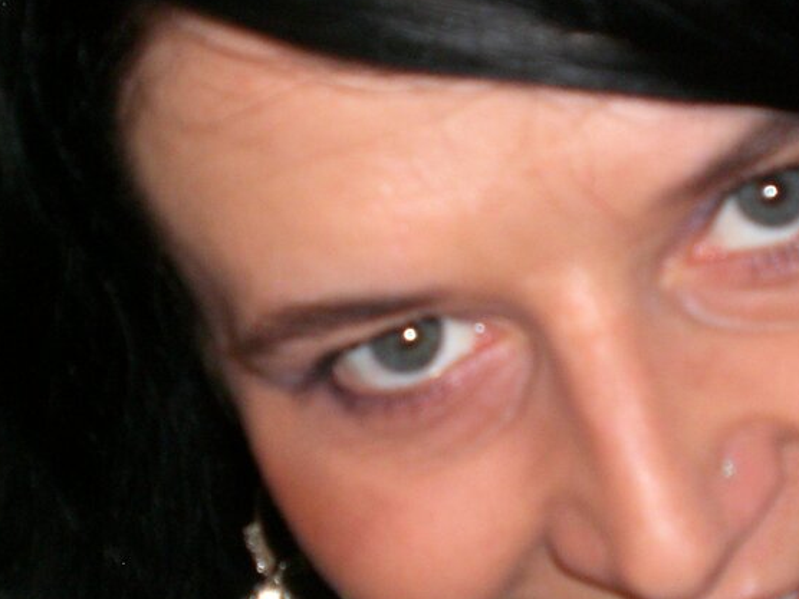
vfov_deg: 10.9
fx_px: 3139
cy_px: 226
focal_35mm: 136
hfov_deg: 14.5
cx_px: 464
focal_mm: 10.4
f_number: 4
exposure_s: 1/60
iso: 200
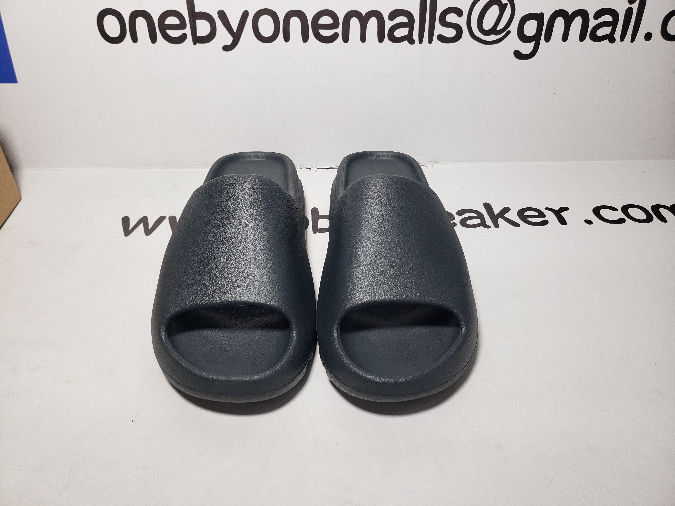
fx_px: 507
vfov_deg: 53.1
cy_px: 253
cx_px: 338
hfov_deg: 67.3
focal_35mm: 26
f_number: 1.5
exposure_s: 1/250
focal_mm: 4.3
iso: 50
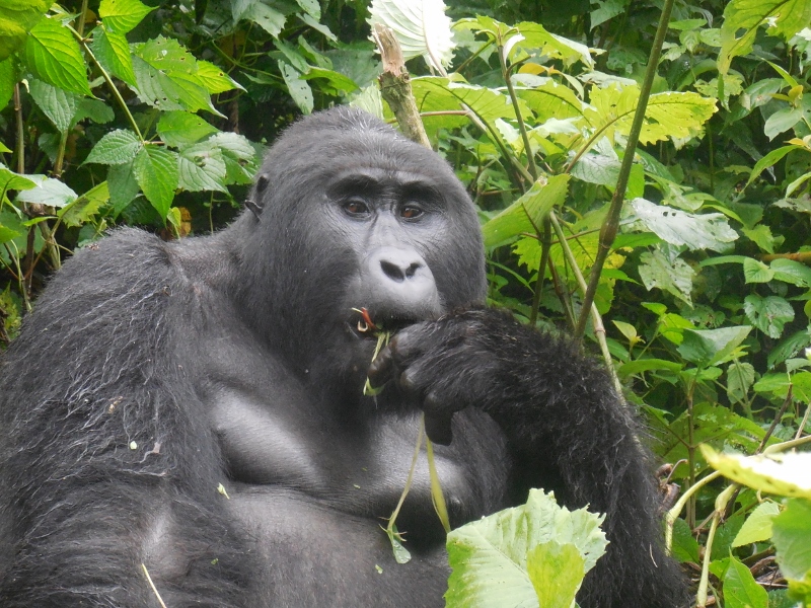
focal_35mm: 145
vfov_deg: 10.2
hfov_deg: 13.6
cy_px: 304
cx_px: 406
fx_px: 3397
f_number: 5.1
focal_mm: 25.8
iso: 800
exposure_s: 1/160
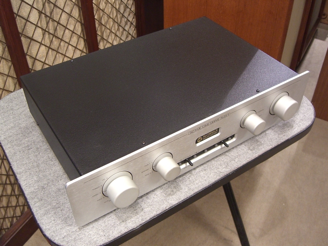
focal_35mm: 38
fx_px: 360
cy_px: 123
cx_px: 164
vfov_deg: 37.7
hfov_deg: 49.0
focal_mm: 7.9
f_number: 2.8
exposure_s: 1/13
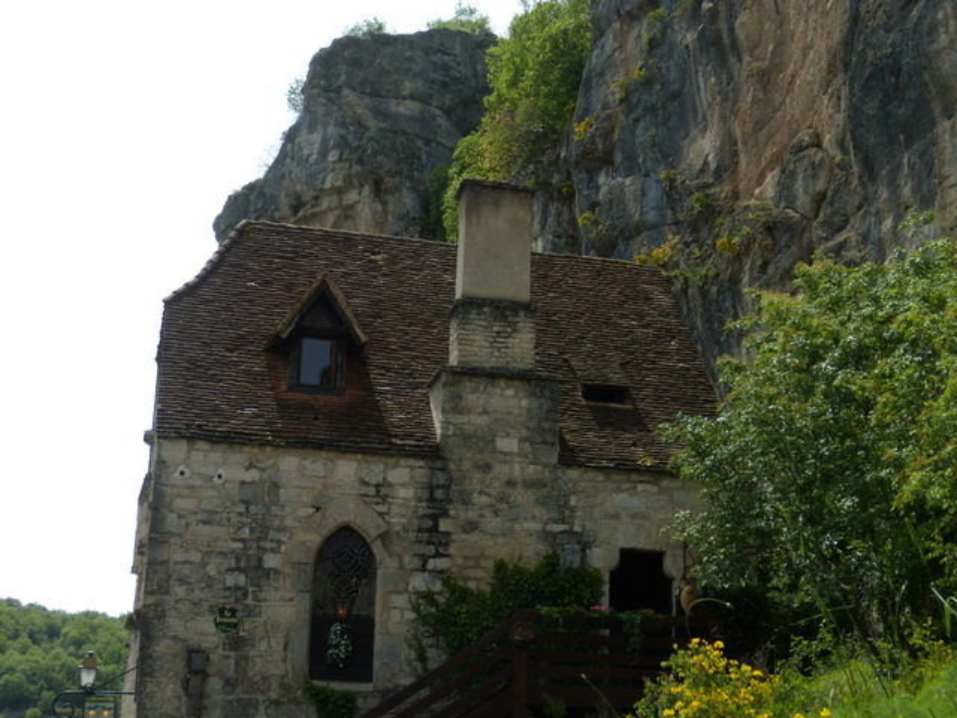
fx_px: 1382
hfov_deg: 38.2
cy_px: 359
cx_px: 478
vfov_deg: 29.1
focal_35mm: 50
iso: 80
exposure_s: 1/640
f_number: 3.8
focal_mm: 8.8
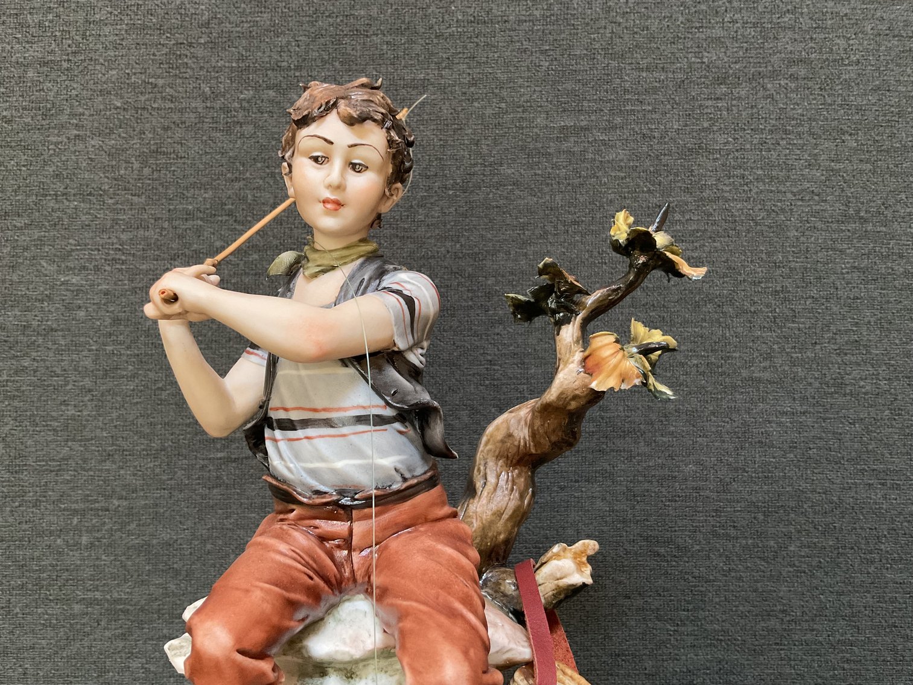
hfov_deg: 61.7
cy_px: 342
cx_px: 456
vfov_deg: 48.2
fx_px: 765
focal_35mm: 29
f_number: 1.8
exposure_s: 1/60
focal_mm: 3
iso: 125
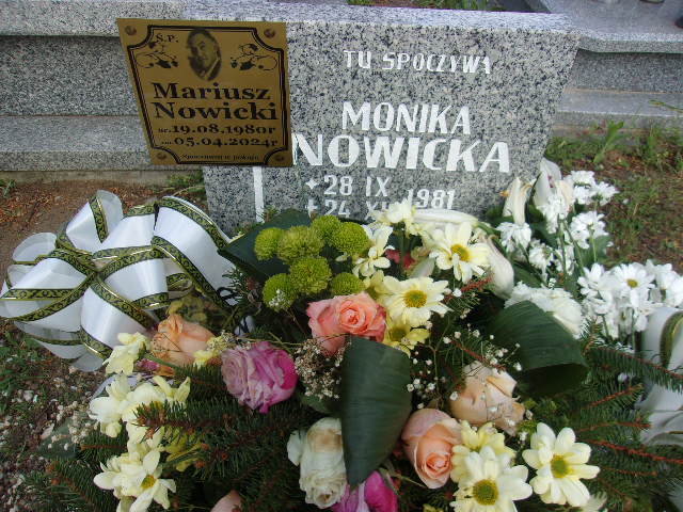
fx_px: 533
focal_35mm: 27
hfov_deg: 65.3
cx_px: 342
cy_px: 256
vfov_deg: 51.4
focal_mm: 4.9
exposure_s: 1/300
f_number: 3
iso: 80
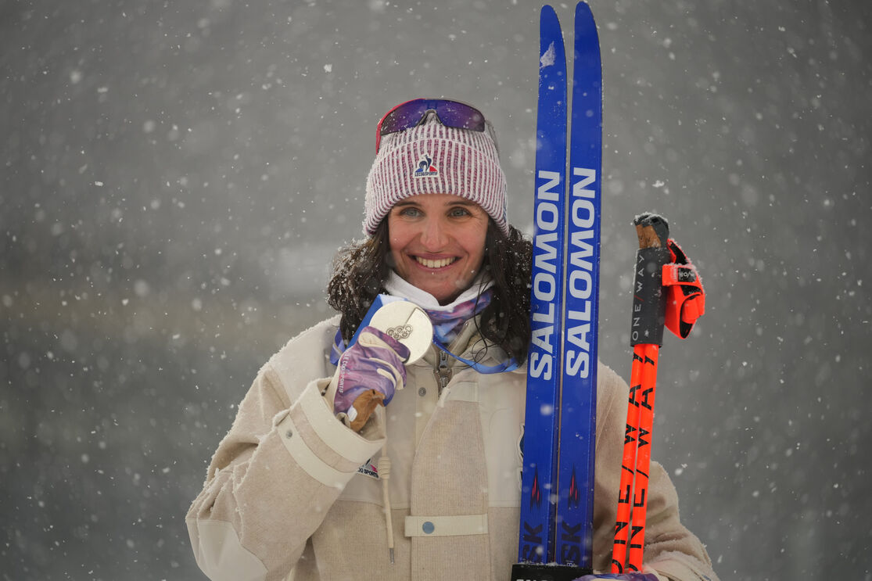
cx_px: 436
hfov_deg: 10.3
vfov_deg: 6.9
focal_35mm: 200
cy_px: 290
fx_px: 4843
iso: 640
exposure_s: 1/1600
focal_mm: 200
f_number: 2.8
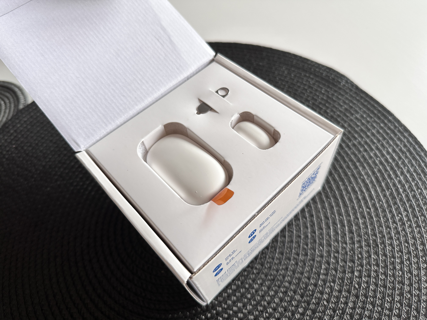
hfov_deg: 71.6
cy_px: 160
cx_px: 214
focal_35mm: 24
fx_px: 296
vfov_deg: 56.8
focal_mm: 6.86
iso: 100
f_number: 1.78
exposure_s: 1/121
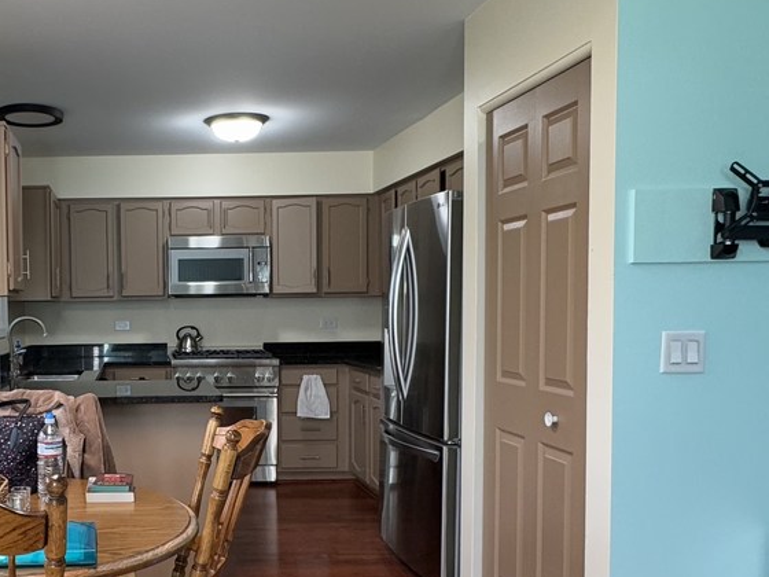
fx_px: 800
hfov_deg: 47.3
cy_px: 349
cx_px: 110
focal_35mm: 36
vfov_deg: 39.5
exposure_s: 1/60
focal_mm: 2.22
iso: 160
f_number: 2.2
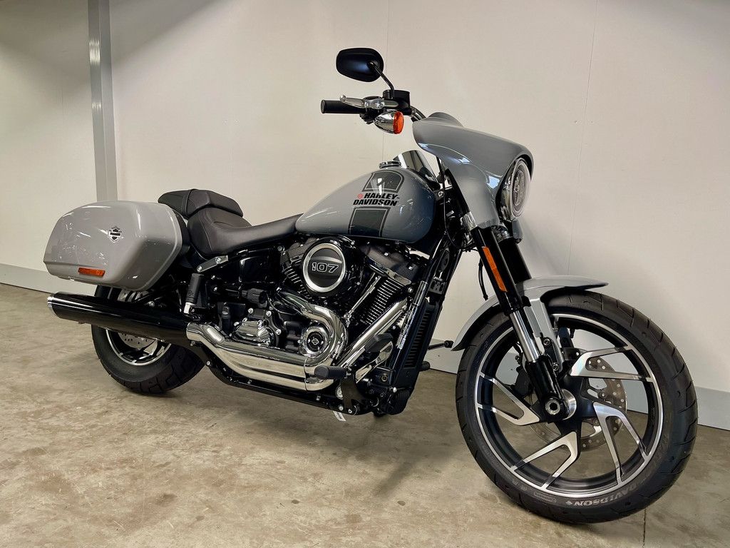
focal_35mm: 26
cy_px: 274
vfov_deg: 53.1
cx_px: 365
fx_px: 548
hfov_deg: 67.3
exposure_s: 1/50
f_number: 1.6
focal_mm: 5.1
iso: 125
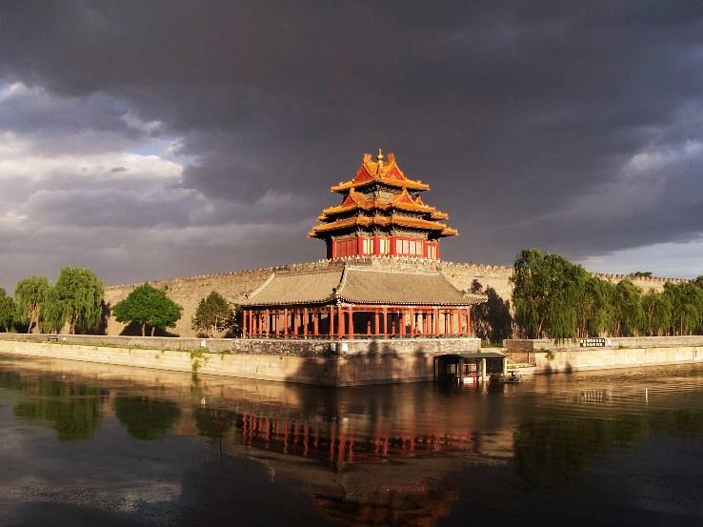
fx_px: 771
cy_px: 264
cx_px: 352
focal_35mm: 38
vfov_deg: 37.7
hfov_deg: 49.0
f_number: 4
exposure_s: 1/350
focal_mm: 6.3
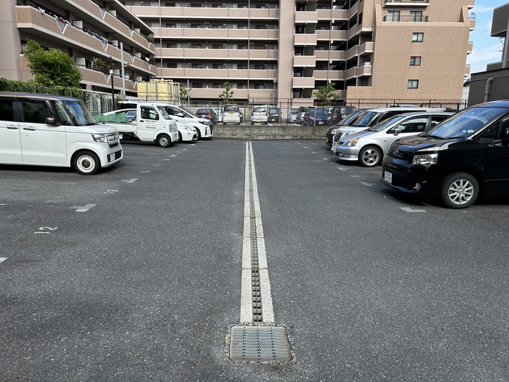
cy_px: 191
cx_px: 254
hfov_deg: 67.3
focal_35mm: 26
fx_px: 382
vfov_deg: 53.1
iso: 50
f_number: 1.5
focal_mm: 5.7
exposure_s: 1/1326
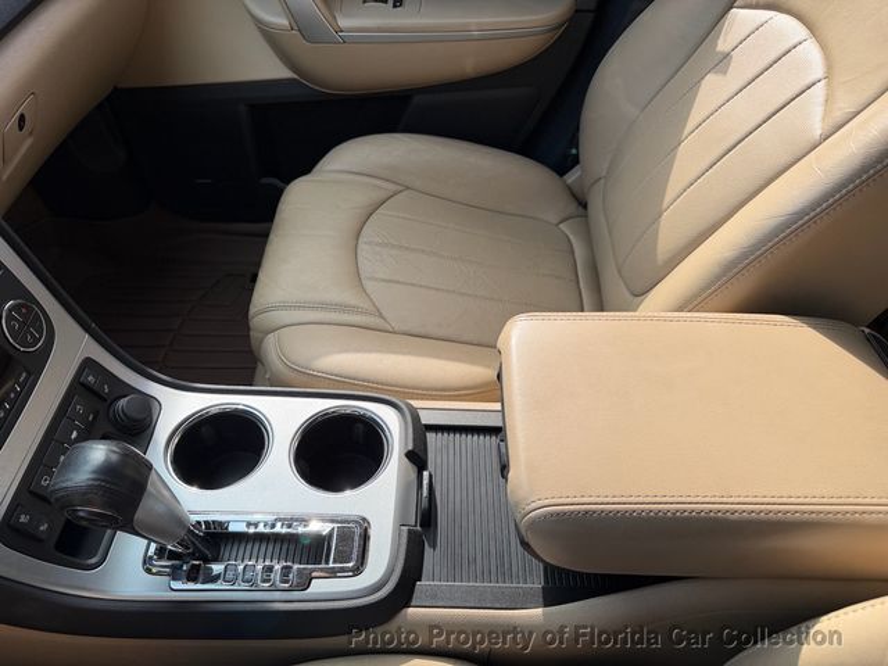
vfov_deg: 56.8
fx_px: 616
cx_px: 444
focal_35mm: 24
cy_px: 333
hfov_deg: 71.6
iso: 80
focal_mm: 6.76
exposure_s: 1/757
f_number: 1.78
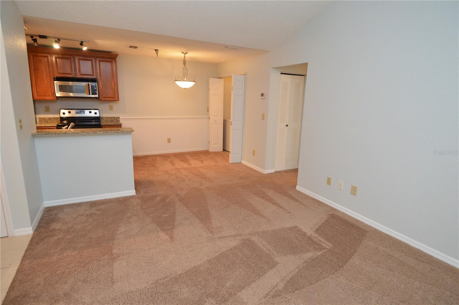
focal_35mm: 18
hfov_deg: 90.1
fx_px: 229
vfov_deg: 67.3
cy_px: 152
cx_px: 230
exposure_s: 1/60
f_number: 4
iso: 1000
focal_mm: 12
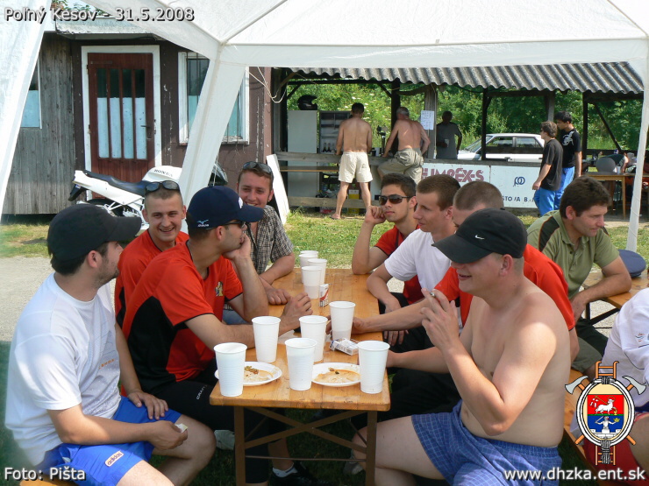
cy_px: 243
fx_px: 675
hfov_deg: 51.4
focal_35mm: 36
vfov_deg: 39.7
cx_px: 324
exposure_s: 1/320
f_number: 5.6
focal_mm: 6
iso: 80
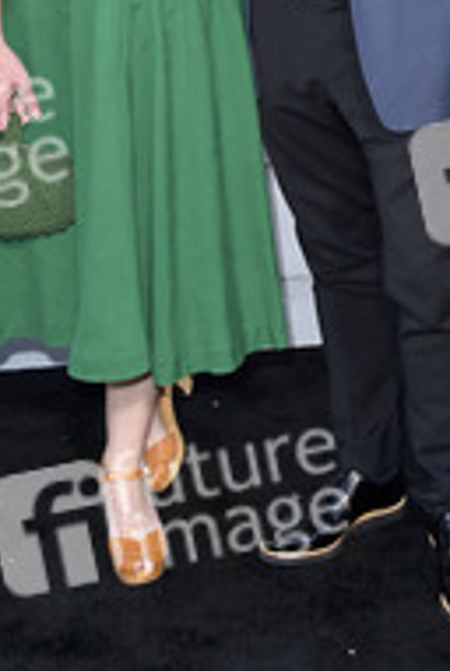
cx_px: 272
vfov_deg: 20.9
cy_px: -14
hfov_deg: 14.6
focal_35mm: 94
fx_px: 1756
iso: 320
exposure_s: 1/250
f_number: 7.1
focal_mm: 45
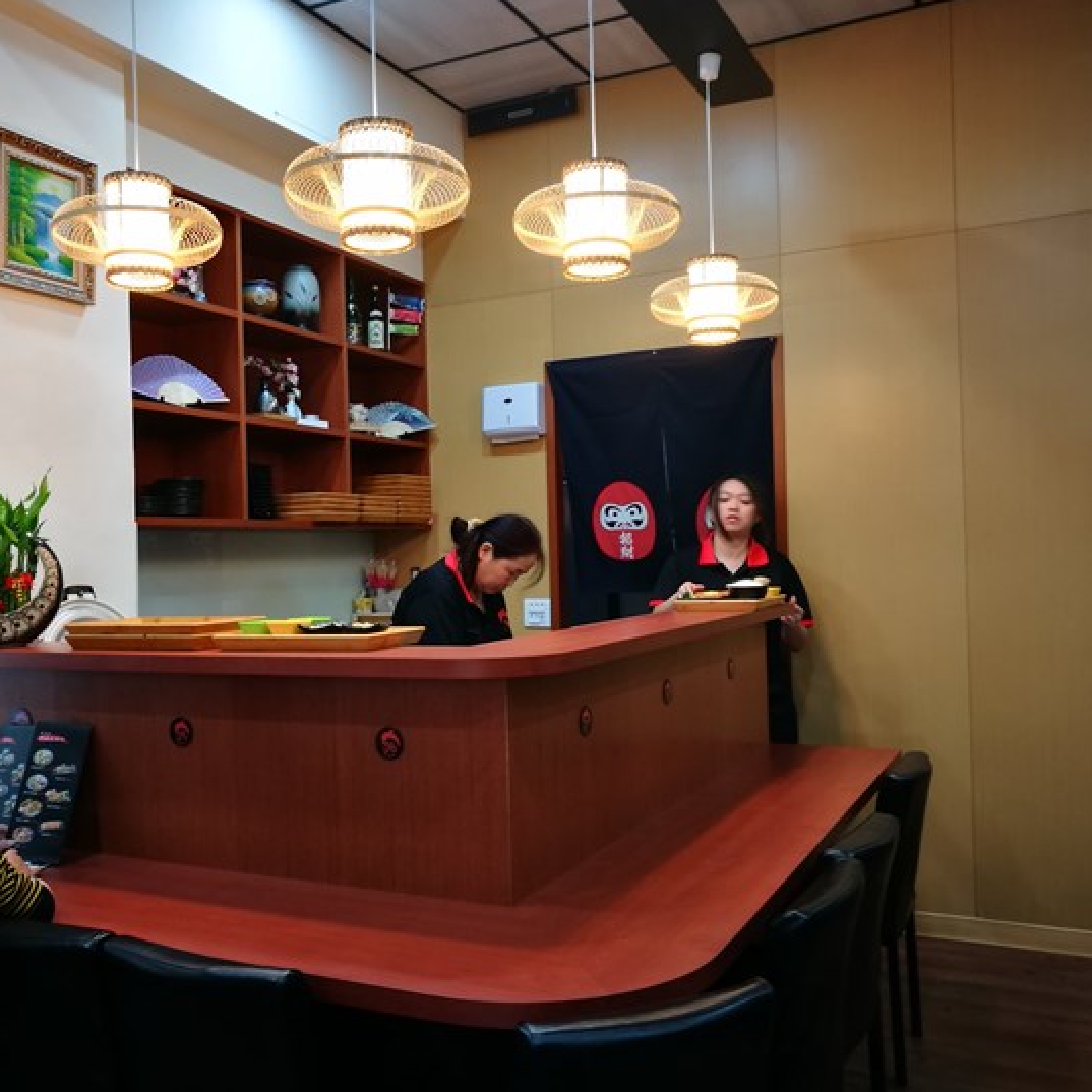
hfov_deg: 51.0
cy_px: 545
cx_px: 498
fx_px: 1142
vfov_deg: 51.1
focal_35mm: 32
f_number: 2.2
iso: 200
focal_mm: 4.5
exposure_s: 1/30
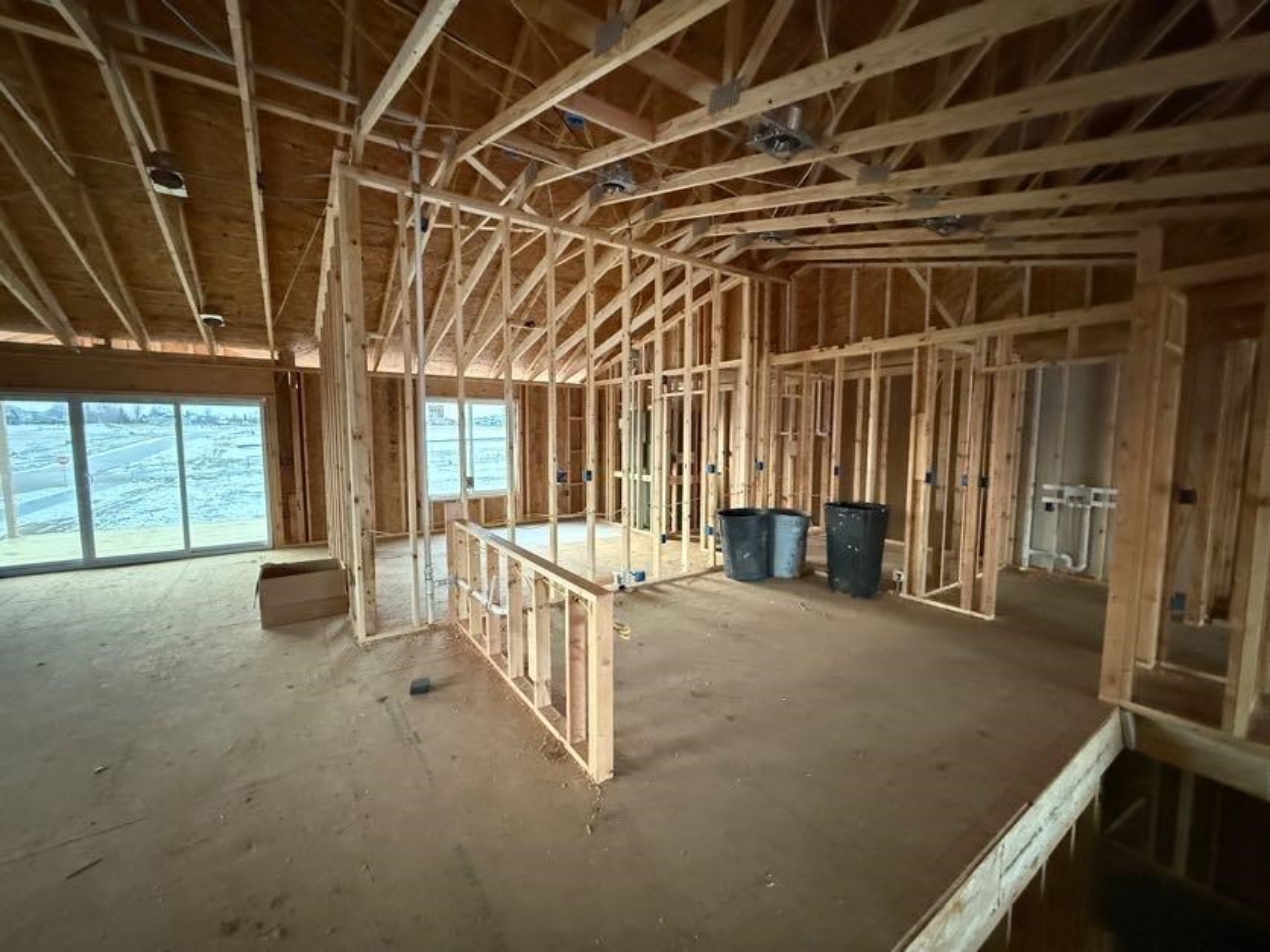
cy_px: 476
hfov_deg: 102.1
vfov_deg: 85.7
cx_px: 635
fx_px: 514
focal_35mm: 14
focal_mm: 2.22
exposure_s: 1/60
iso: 1250
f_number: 2.2
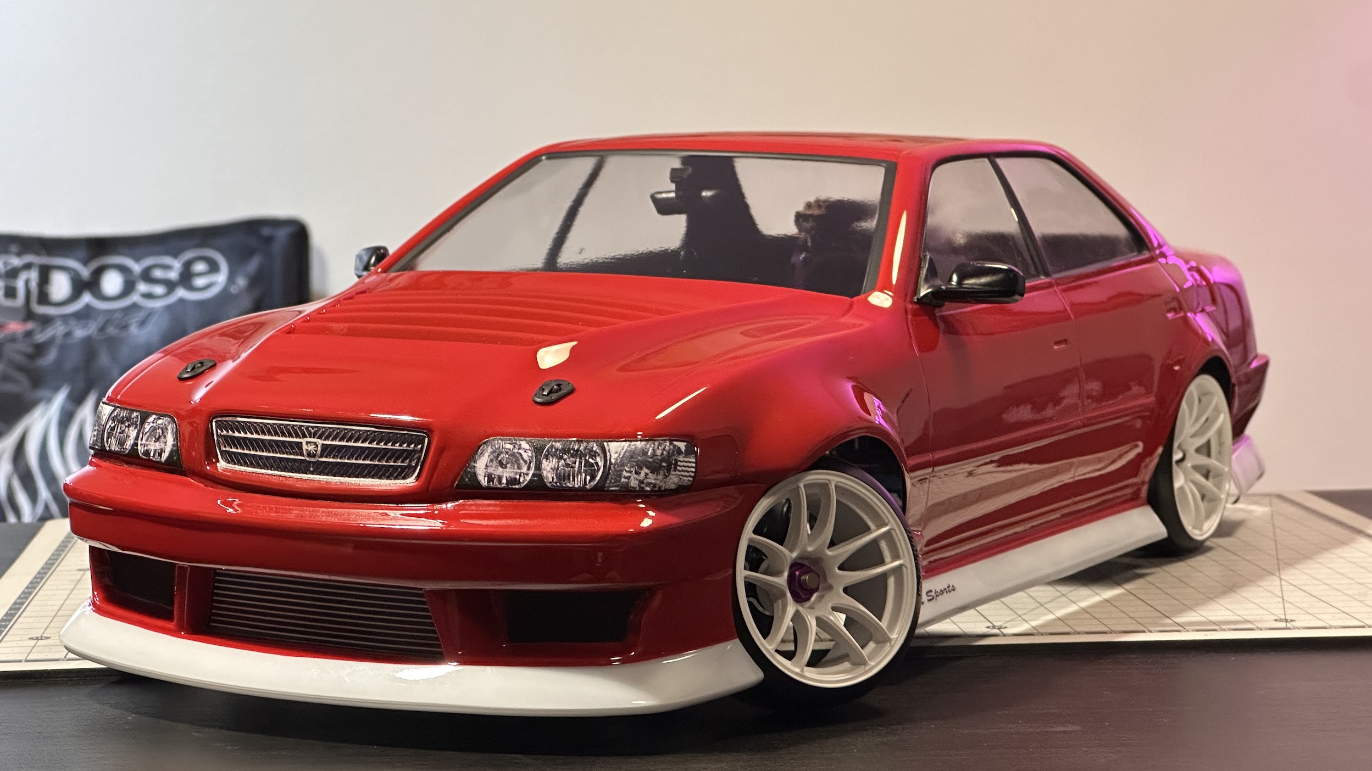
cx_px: 686
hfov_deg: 25.3
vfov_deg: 14.4
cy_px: 420
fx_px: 3056
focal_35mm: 84
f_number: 2.8
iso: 400
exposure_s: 1/50
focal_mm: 9
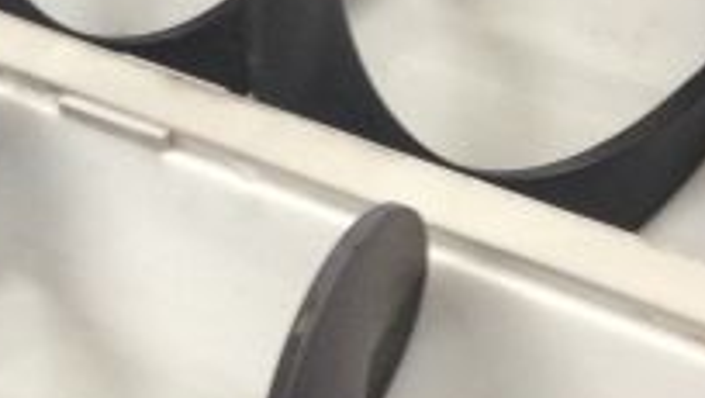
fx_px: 2637
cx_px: -107
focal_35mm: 141
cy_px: -14
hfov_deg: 14.8
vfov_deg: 8.6
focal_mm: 4.12
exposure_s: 1/20
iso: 160
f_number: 2.4
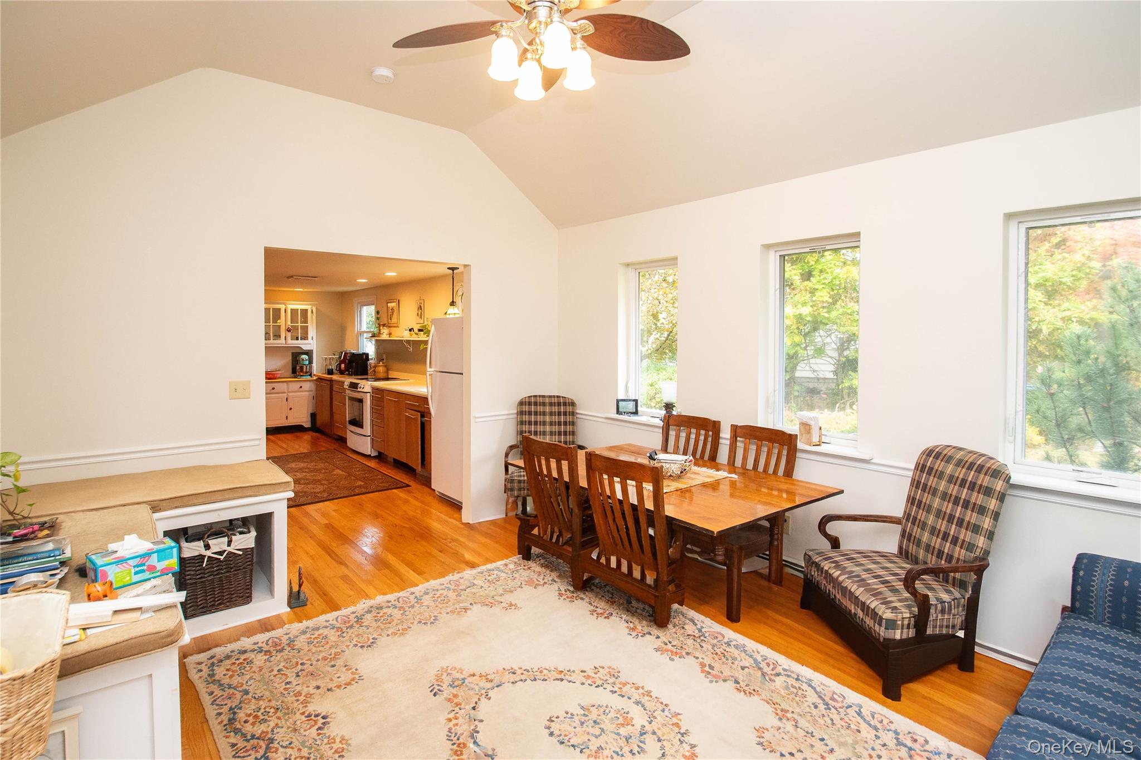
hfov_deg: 96.7
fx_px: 507
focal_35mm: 16
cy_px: 380
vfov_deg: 73.7
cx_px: 570
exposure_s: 1/60
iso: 1600
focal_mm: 11
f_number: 5.6
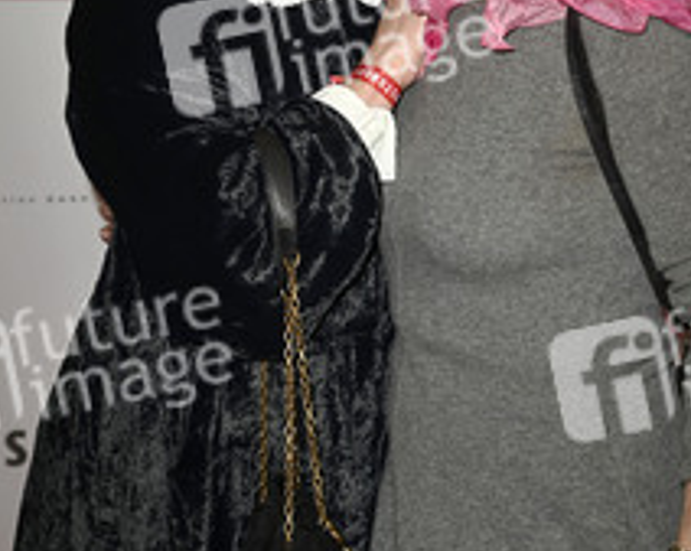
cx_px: 420
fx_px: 2532
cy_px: 202
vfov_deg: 12.4
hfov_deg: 15.5
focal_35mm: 124
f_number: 5.6
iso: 500
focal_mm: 70
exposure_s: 1/250
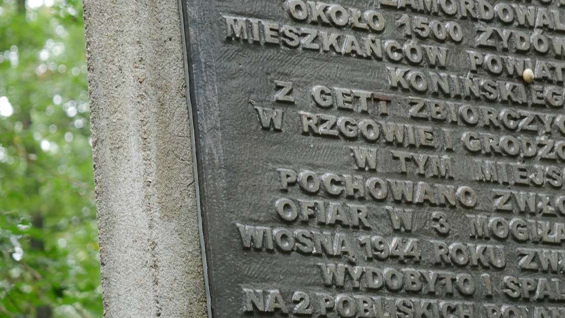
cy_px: 67
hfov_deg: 15.3
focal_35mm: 140
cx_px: 379
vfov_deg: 8.6
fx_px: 2097
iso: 800
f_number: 4.5
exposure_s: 1/125
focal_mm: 45
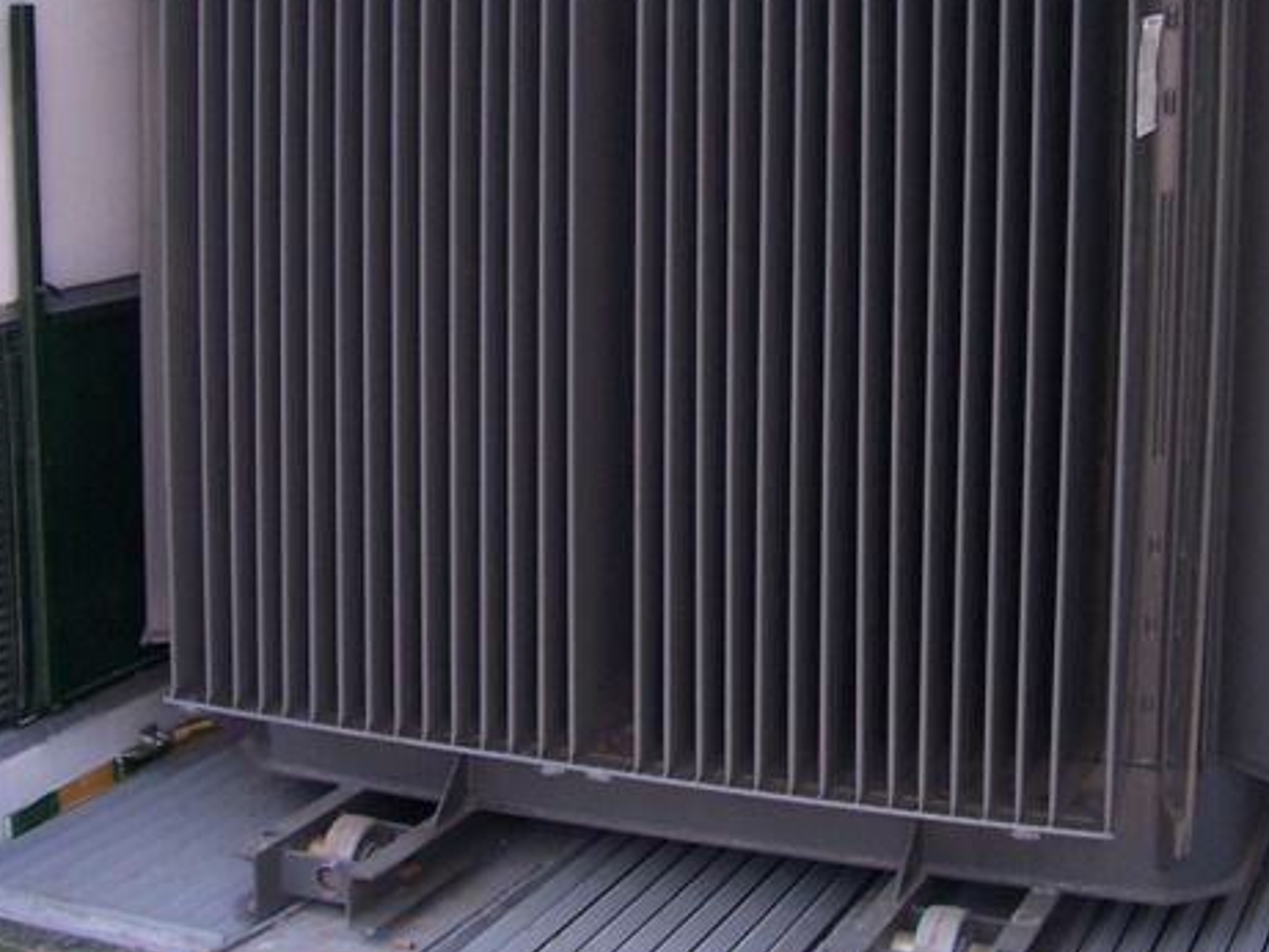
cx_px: 774
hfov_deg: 32.6
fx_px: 2163
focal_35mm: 59
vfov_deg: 24.4
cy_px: 190
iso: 80
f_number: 2.7
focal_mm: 5.6
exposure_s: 1/250
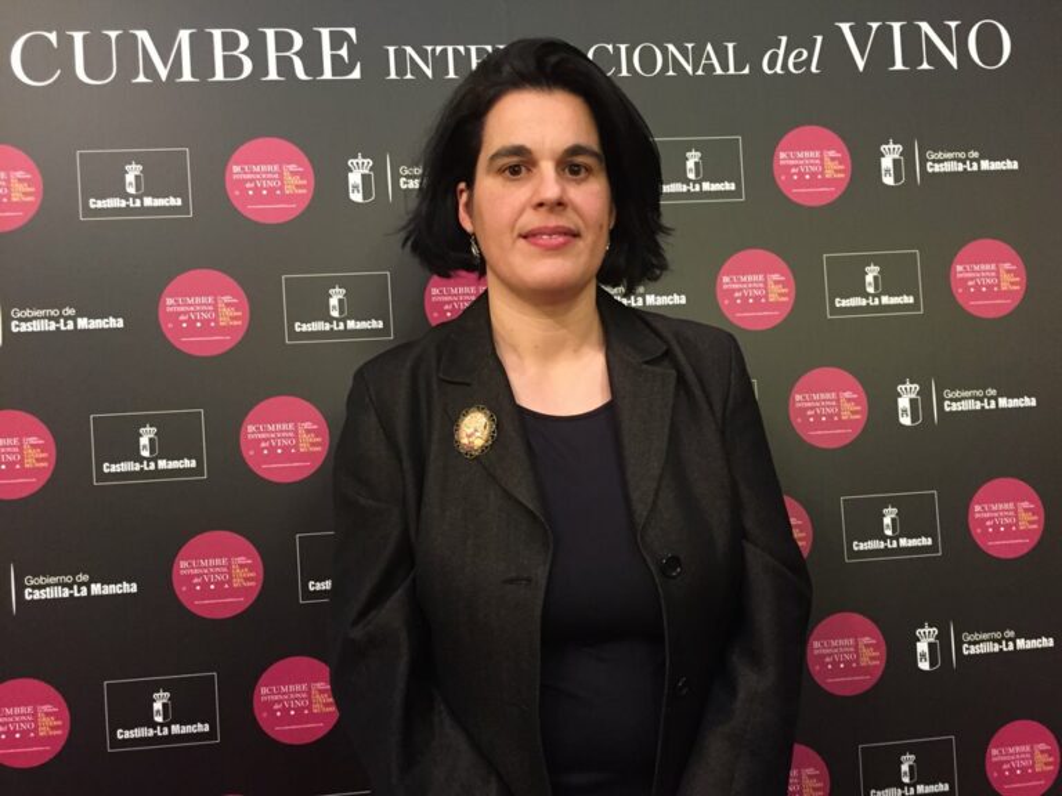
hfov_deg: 61.7
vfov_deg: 48.2
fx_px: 890
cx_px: 531
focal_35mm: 29
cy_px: 398
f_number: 2.2
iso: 320
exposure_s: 1/15
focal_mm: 4.15
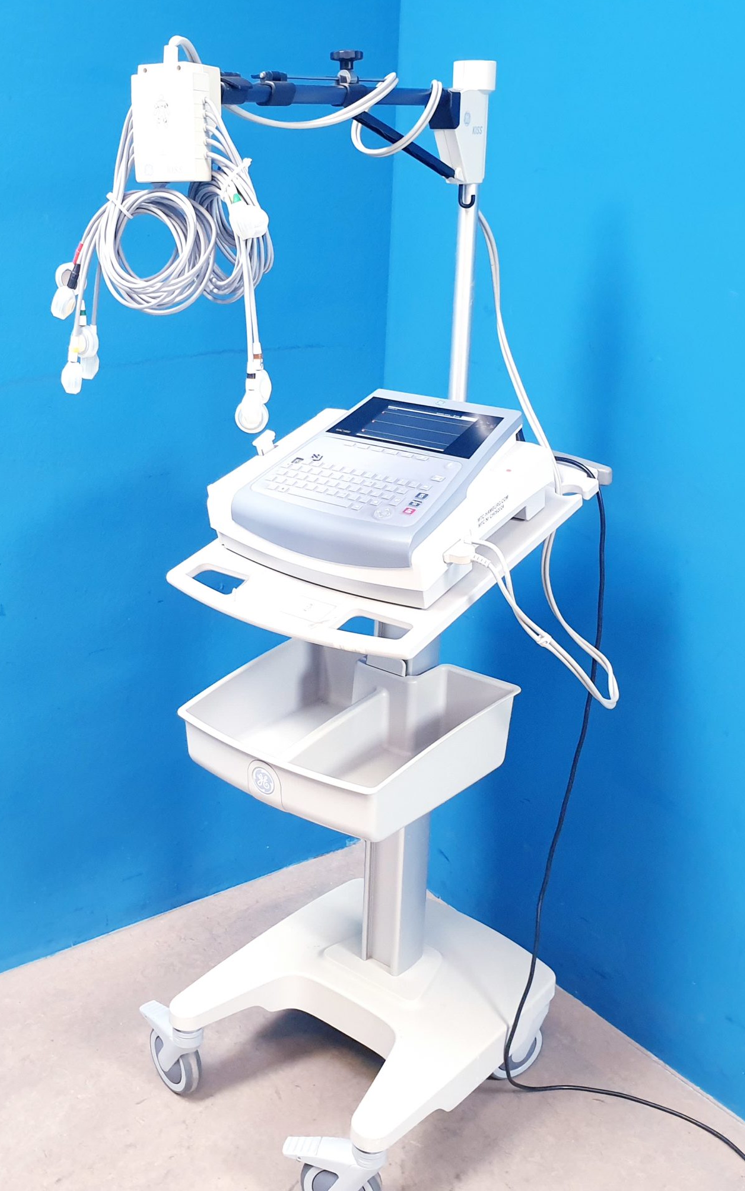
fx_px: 1202
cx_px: 304
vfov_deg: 52.7
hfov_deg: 34.3
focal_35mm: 37
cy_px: 592
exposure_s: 1/33
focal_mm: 4.3
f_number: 2.4
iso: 320
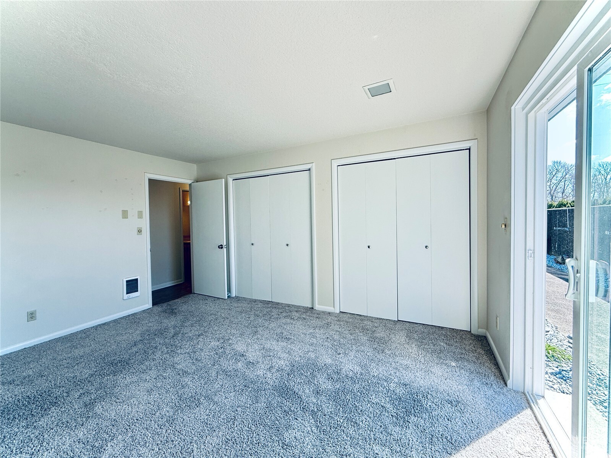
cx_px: 306
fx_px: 247
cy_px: 229
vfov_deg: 85.7
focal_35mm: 14
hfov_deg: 102.1
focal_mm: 2.22
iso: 50
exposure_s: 1/113
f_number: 2.2
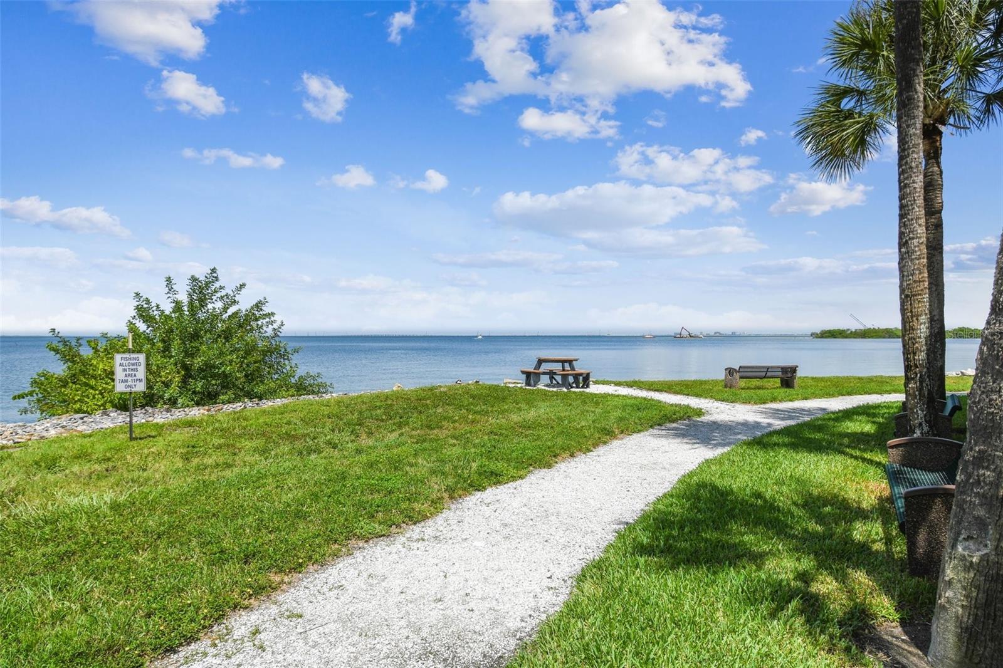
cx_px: 502
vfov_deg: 64.5
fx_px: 529
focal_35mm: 19
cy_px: 334
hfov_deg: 86.9
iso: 100
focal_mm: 13
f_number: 7.1
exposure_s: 1/800
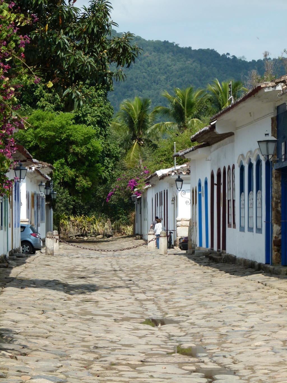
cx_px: 144
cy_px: 192
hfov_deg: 10.5
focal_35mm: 141
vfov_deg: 14.0
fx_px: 1558
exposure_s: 1/800
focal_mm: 25.3
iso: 100
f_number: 4
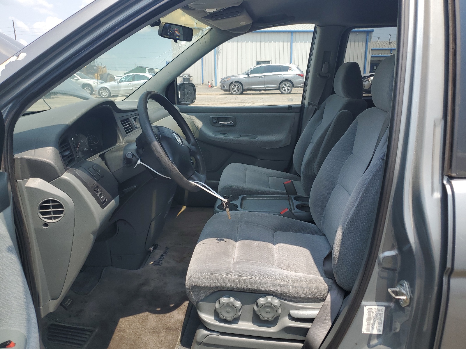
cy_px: 174
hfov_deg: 67.3
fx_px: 350
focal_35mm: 26
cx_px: 233
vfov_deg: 53.1
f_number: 1.5
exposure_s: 1/1429
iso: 50
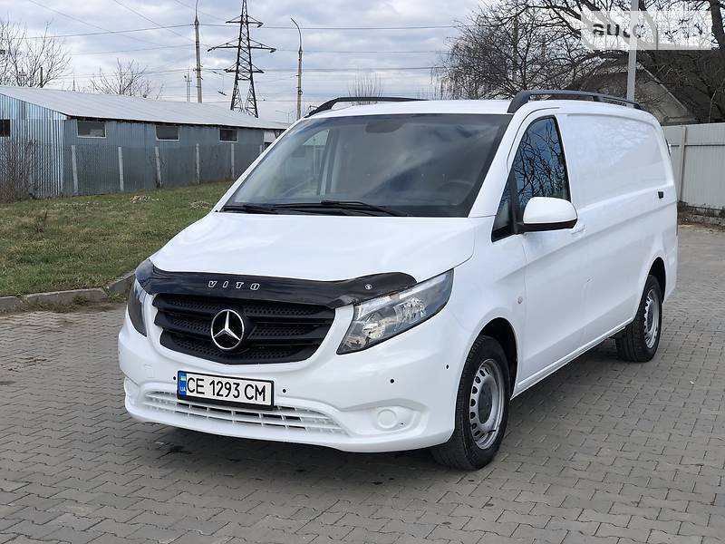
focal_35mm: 52
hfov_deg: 36.8
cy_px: 272
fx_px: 1089
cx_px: 362
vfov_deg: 28.0
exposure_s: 1/716
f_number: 2.4
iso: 16
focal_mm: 6
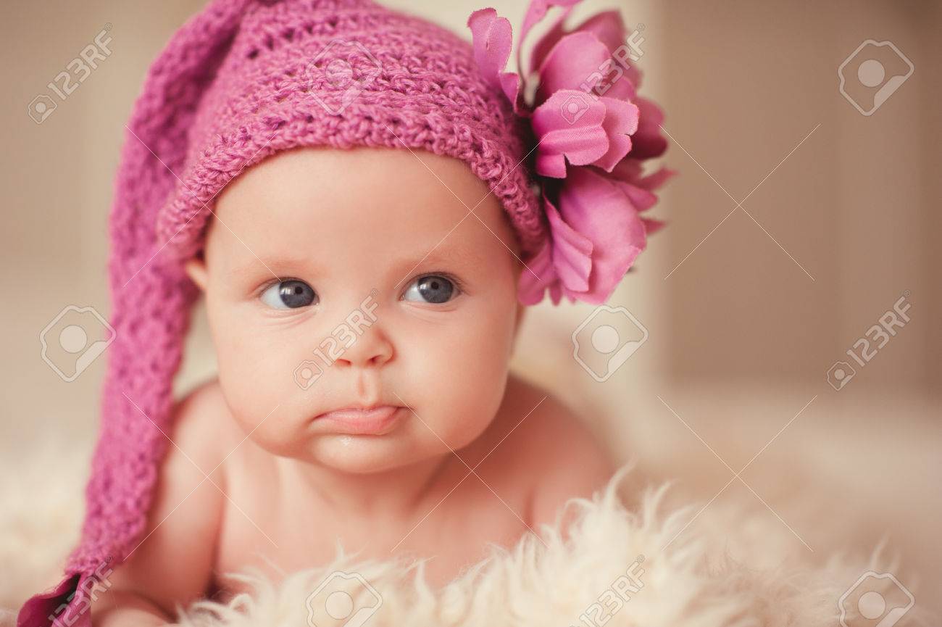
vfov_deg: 16.1
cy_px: 314
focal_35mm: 85
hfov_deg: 23.9
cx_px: 471
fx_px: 2223
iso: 400
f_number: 2
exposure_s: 1/800
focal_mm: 85
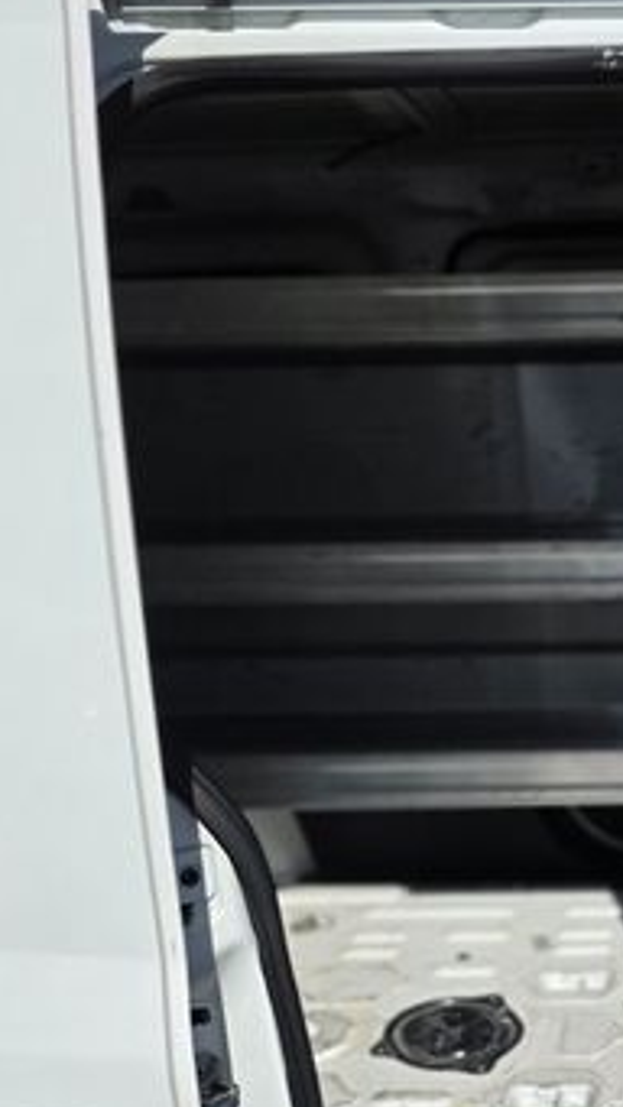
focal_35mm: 47
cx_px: 694
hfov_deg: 23.8
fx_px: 1379
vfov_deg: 43.4
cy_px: 685
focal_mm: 6.3
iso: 50
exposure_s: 1/7944
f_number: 1.7
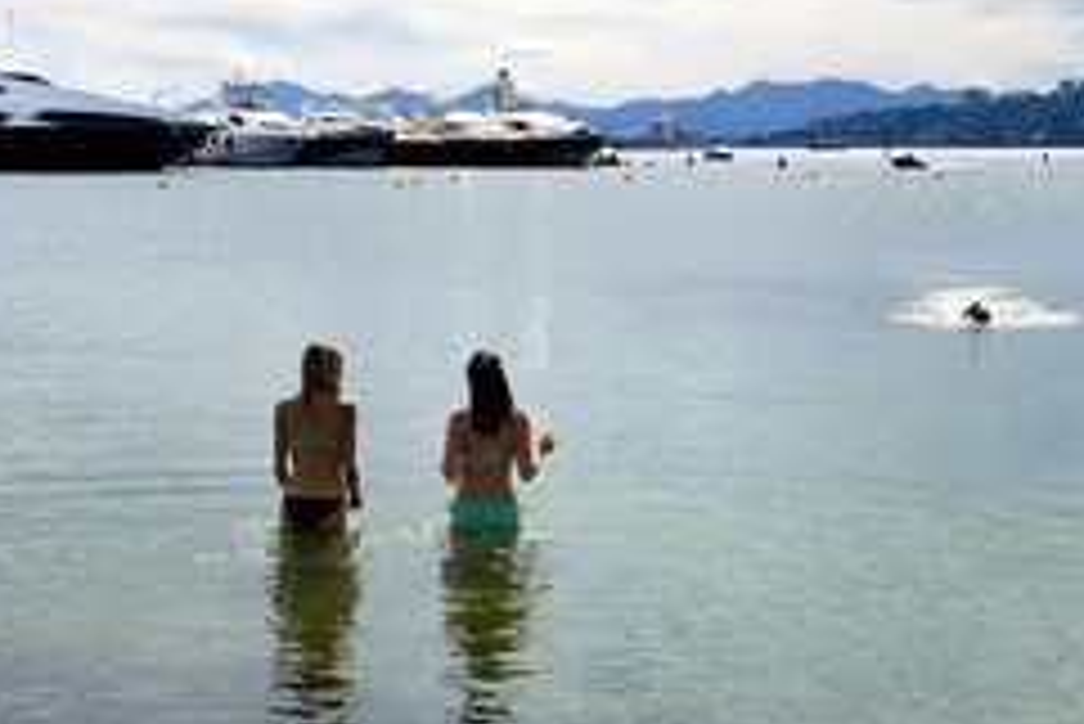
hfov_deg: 23.4
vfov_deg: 15.7
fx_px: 2621
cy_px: 243
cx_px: 598
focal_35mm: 87
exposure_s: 1/250
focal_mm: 50
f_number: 14
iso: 200
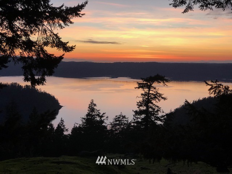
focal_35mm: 57
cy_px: 87
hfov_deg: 33.8
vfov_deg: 25.7
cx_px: 116
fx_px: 382
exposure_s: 1/120
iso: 100
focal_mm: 6.6
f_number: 2.8
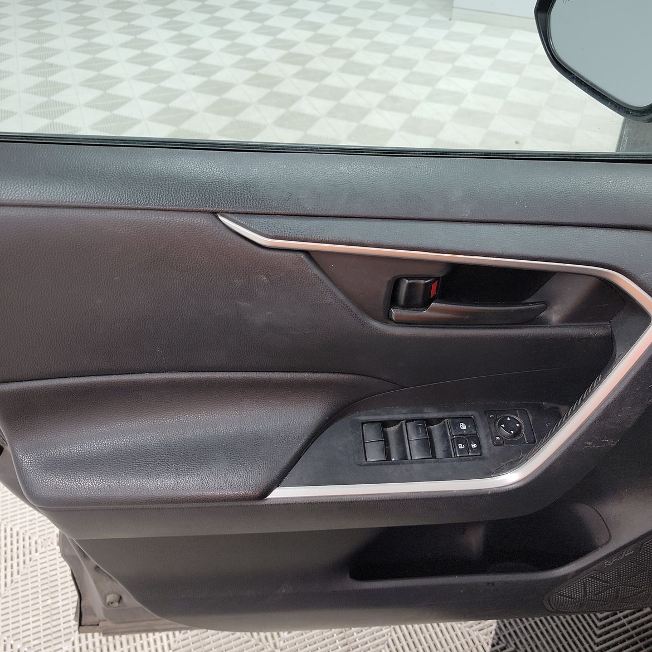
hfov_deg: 55.6
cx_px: 335
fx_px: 618
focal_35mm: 29
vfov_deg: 55.6
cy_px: 324
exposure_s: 1/59
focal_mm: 6.7
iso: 105
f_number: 1.8
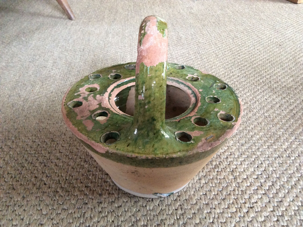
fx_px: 280
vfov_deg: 44.1
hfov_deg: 56.9
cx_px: 152
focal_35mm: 32
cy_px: 114
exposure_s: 1/25
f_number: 2.4
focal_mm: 3.3
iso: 250
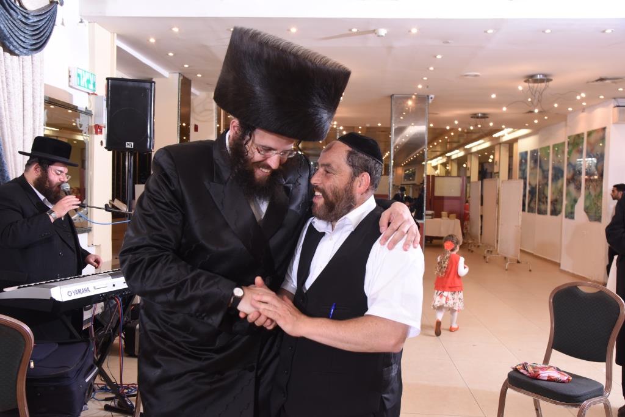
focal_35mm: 30
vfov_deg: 43.6
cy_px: 208
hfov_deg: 61.9
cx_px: 312
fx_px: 521
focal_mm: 30
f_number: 6.3
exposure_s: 1/100
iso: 800
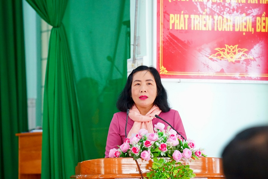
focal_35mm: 200
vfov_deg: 6.9
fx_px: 1489
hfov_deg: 10.3
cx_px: 134
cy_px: 90
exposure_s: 1/125
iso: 5000
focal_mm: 200
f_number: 5.6
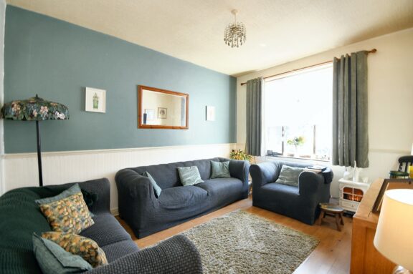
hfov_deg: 100.4
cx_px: 206
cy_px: 137
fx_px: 172
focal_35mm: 15
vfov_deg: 77.2
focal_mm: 10
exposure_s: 1/3.33
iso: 100
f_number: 4.5
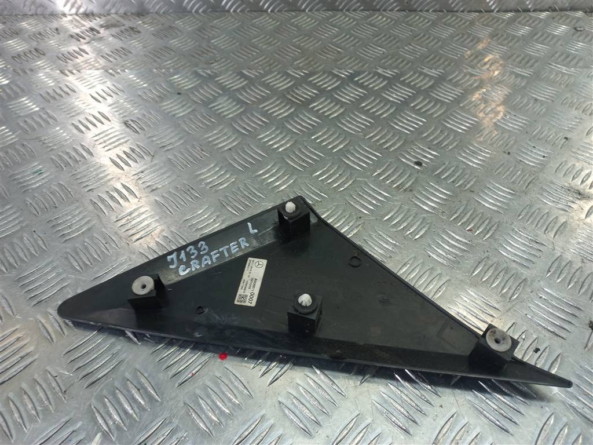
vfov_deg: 54.9
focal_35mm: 25
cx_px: 296
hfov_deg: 69.4
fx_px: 428
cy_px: 222
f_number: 1.8
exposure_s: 1/50
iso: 50
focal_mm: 4.6
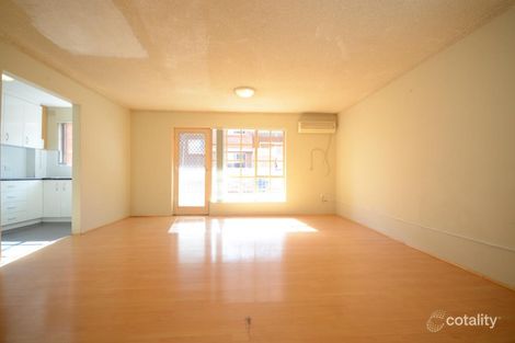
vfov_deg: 77.3
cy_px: 172
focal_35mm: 15
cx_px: 258
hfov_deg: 100.4
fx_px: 214
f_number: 5.6
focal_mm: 10
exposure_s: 1/60
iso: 400
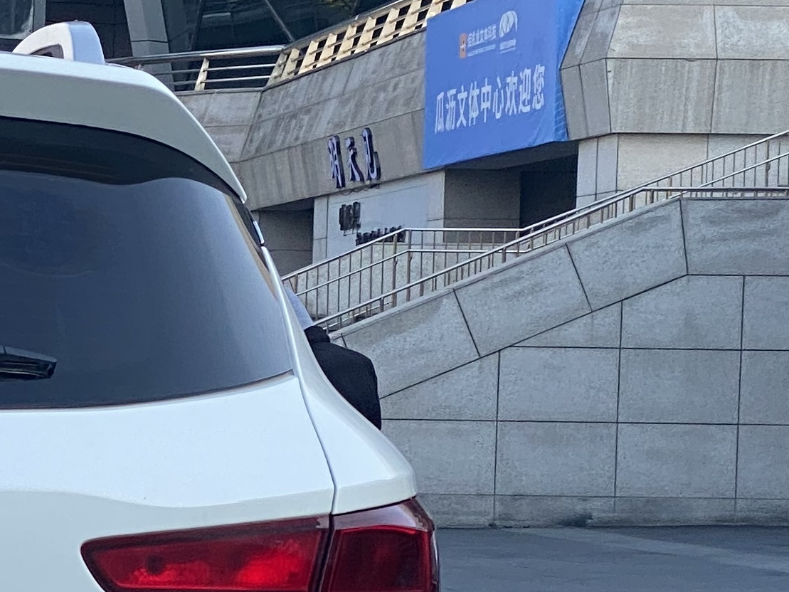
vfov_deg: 7.8
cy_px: 640
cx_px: -335
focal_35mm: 189
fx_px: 4308
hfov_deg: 10.2
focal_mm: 6
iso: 20
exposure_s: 1/600
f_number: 2
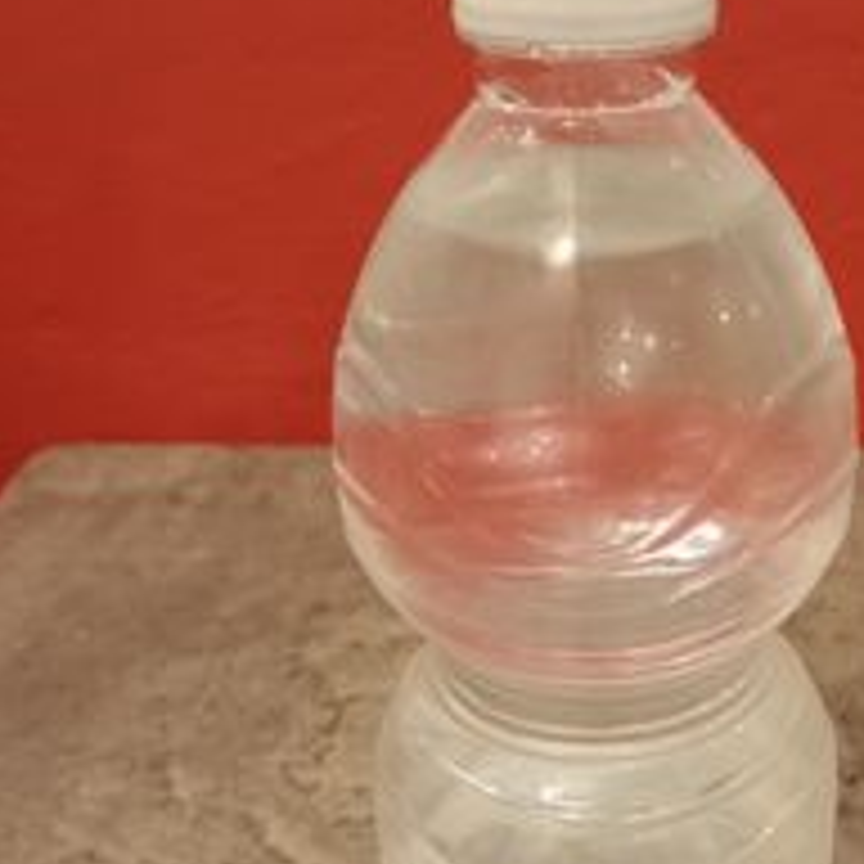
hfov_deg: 30.6
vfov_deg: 31.0
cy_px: 524
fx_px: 1553
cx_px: 634
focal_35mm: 55
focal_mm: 4.04
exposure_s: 1/25
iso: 2457
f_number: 1.8
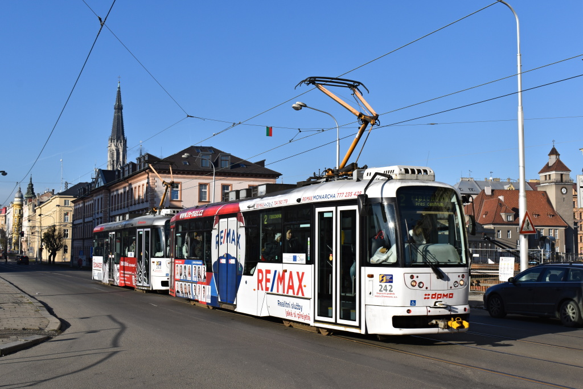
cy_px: 194
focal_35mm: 45
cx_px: 292
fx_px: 729
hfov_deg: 43.6
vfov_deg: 29.9
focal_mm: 30
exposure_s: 1/500
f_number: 11
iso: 200
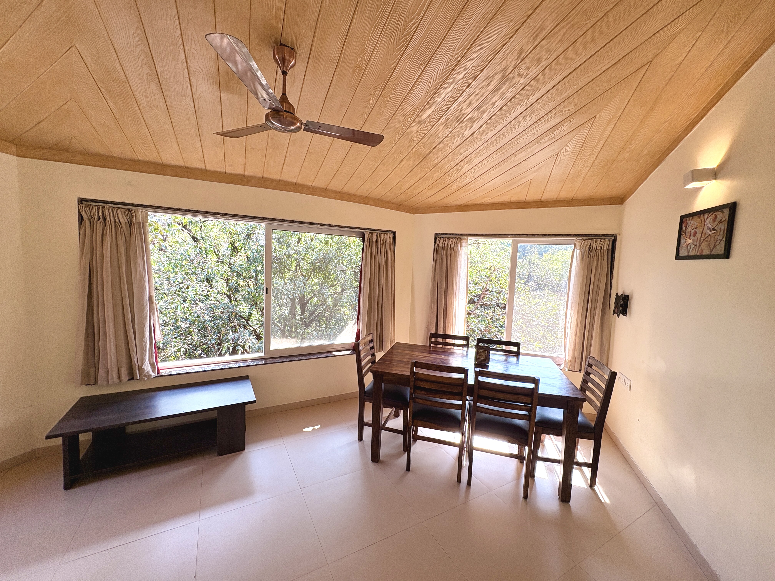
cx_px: 388
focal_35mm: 14
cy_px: 290
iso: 64
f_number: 2.2
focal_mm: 2.22
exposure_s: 1/152
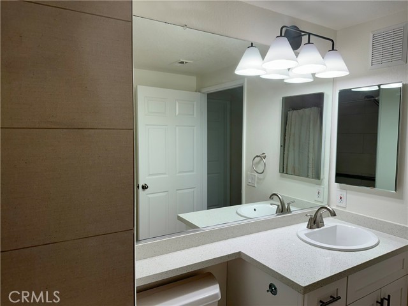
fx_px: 283
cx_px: 204
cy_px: 153
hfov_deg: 71.6
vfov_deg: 56.8
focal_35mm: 24
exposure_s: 1/161
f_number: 1.78
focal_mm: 6.86
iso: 64
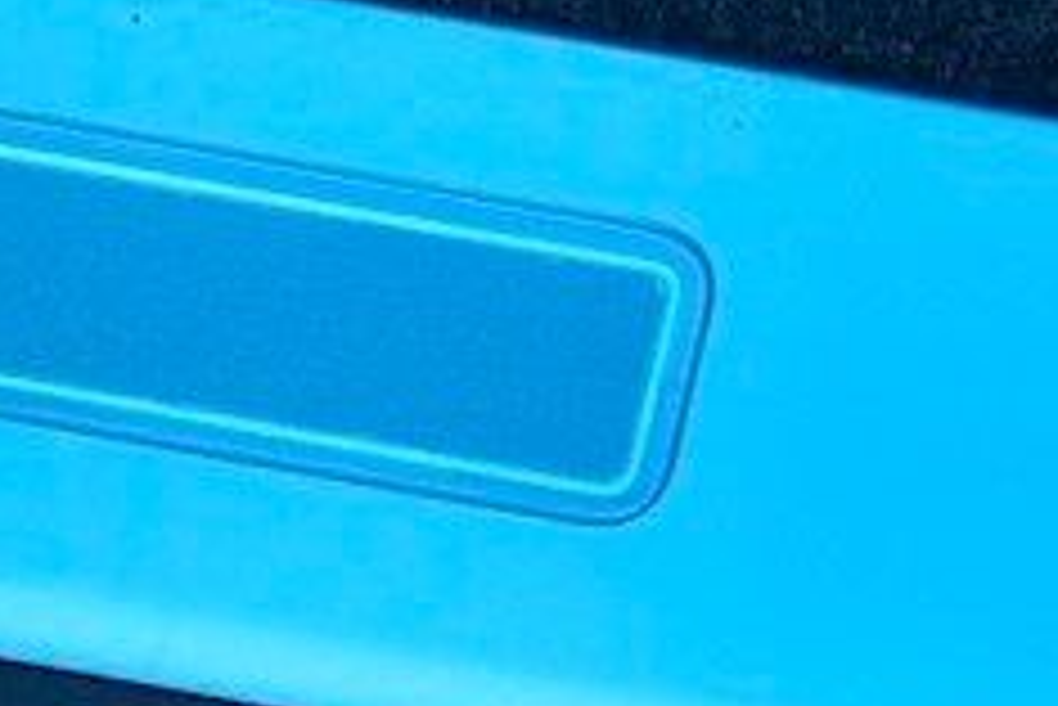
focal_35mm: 338
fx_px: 9939
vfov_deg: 4.1
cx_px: -378
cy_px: 148
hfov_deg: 6.0
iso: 800
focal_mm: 62
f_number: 4.8
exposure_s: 1/160
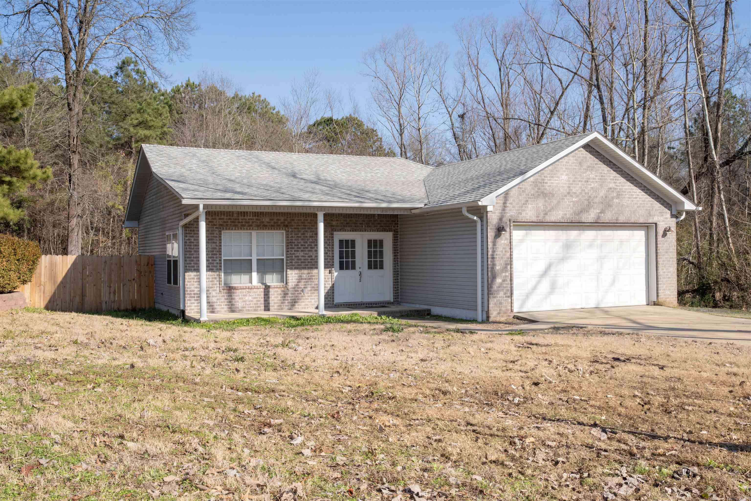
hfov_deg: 54.4
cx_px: 376
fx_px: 730
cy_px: 250
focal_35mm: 35
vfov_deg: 37.9
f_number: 13
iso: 100
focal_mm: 35
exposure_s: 1/100
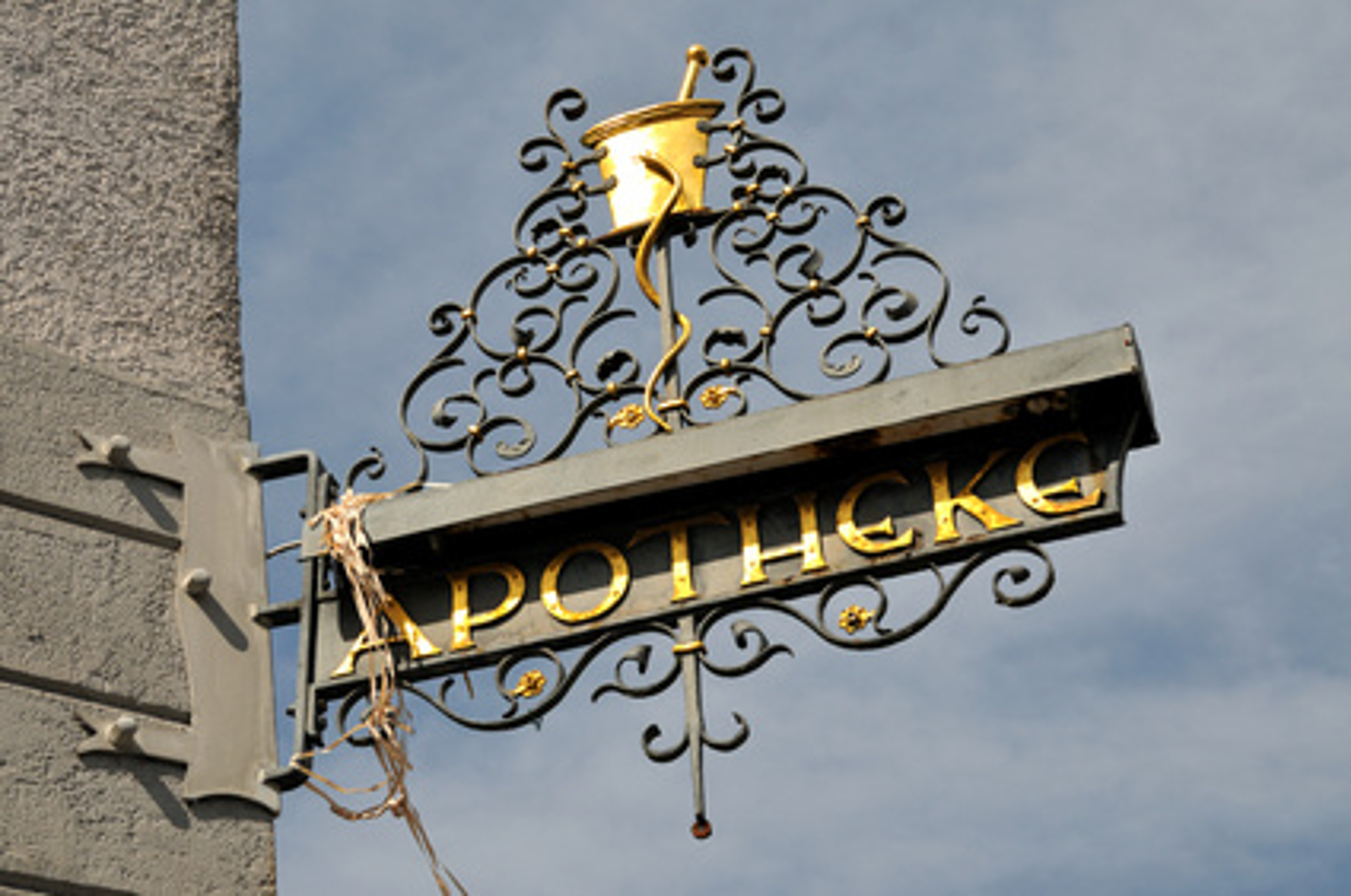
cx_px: 676
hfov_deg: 27.0
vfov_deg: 18.1
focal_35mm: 75
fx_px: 2810
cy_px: 448
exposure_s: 1/160
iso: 200
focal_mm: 50
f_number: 9
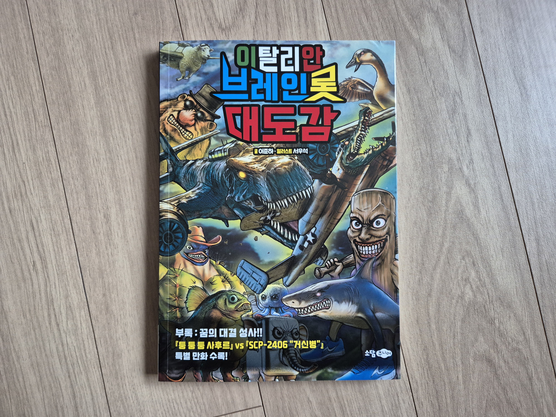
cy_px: 208
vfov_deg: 58.9
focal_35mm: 23
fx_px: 369
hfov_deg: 73.9
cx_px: 278
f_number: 1.8
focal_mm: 5.4
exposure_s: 1/60
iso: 640
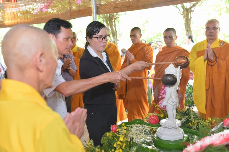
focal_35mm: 42
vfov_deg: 31.9
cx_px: 114
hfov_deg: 46.4
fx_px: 267
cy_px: 76
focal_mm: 42
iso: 500
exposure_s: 1/80
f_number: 3.5
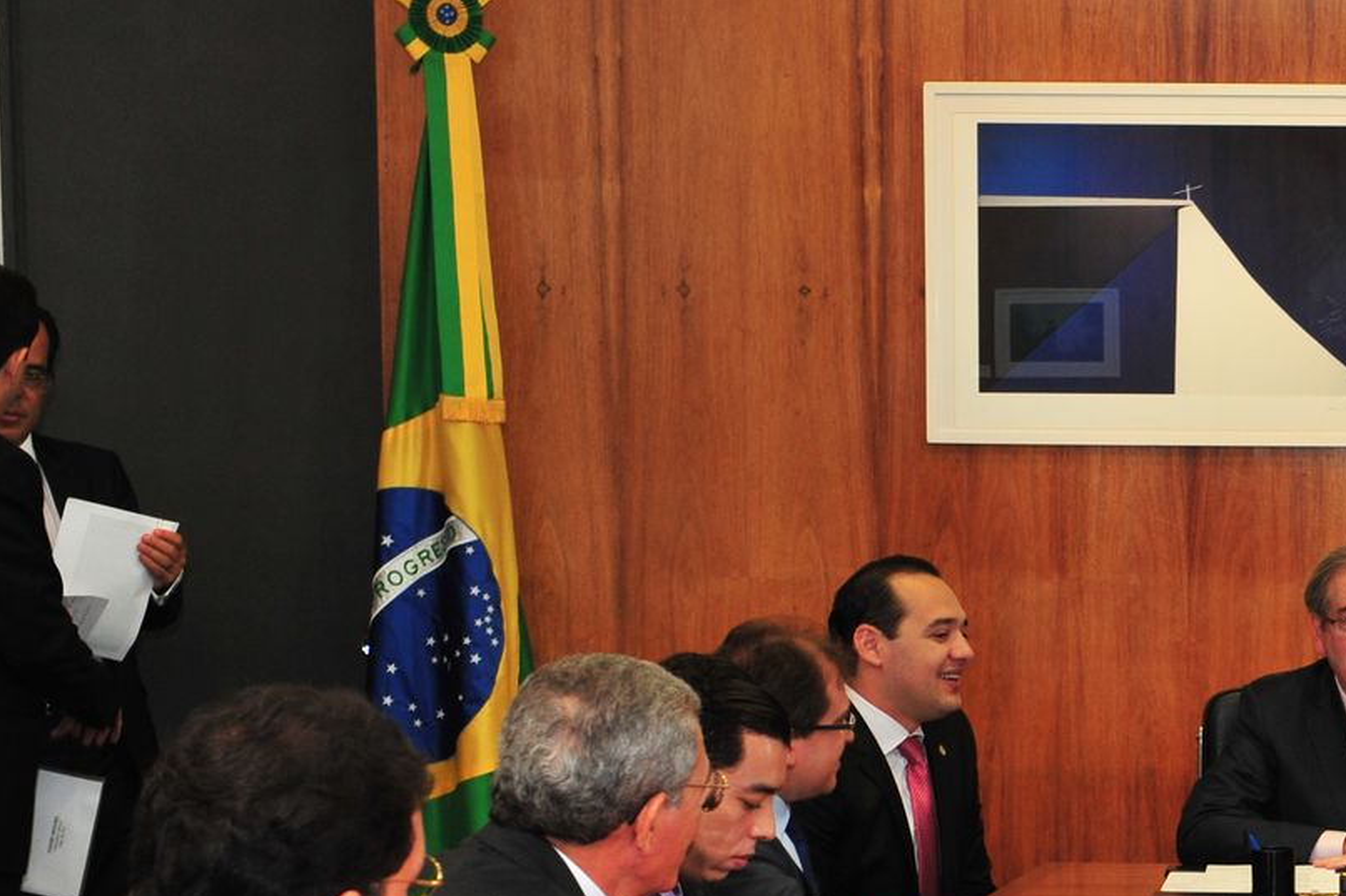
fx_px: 3551
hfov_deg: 20.7
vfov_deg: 14.3
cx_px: 1396
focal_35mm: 95
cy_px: 793
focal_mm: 36
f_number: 5.6
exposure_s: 1/60
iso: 800
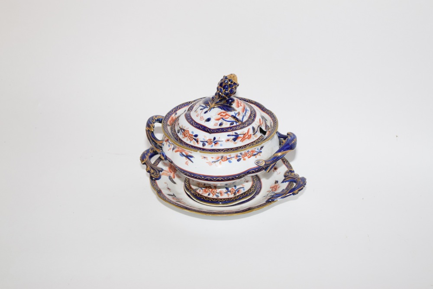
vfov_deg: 16.6
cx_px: 216
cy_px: 144
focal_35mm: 82
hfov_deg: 24.6
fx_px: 992
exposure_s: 1/60
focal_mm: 55
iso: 800
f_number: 5.6
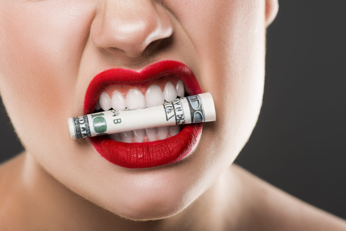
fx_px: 1010
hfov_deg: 19.4
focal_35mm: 105
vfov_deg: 13.1
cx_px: 173
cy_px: 116
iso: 100
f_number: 10
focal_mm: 105
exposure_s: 1/200
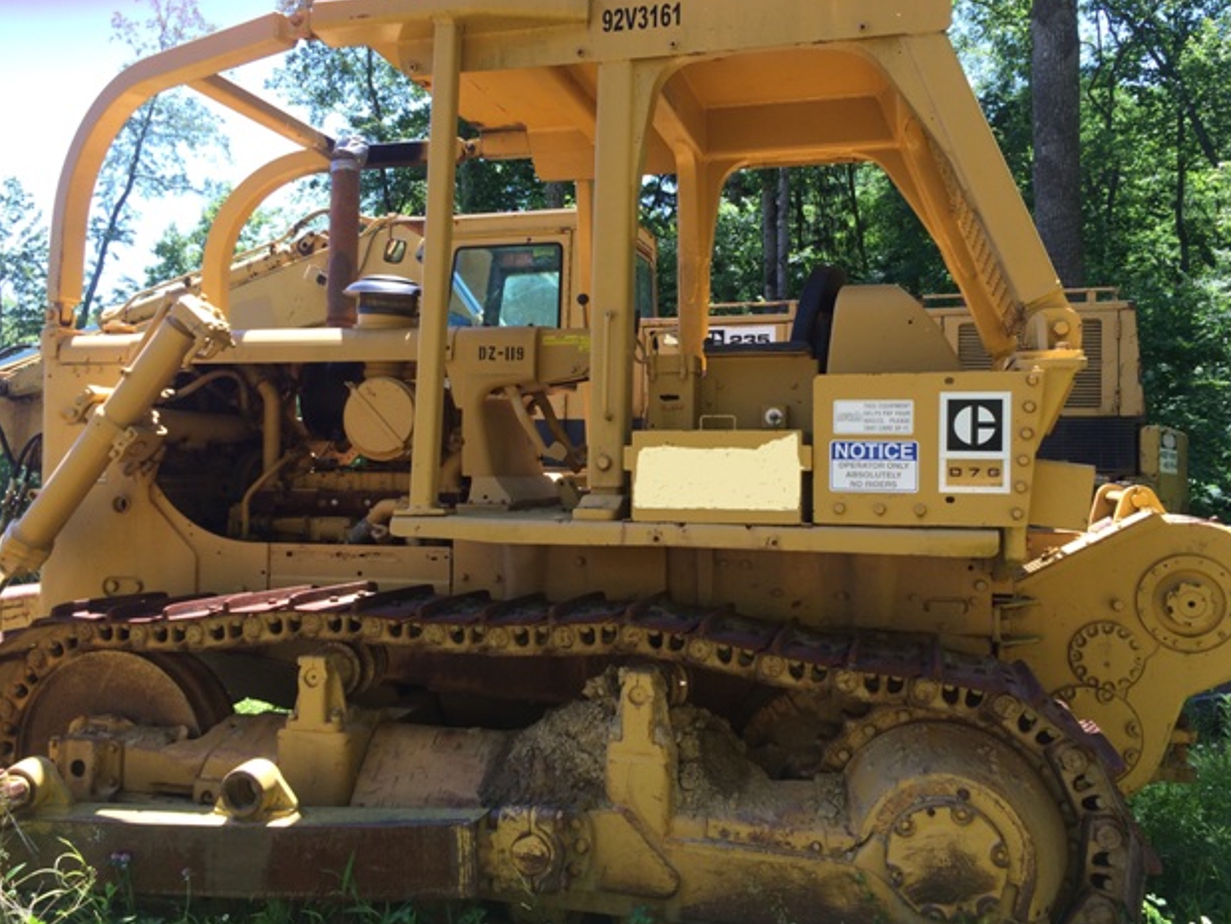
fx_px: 1103
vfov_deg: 45.5
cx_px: 634
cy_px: 453
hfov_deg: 58.3
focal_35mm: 31
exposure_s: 1/402
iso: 32
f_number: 2.2
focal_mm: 4.12
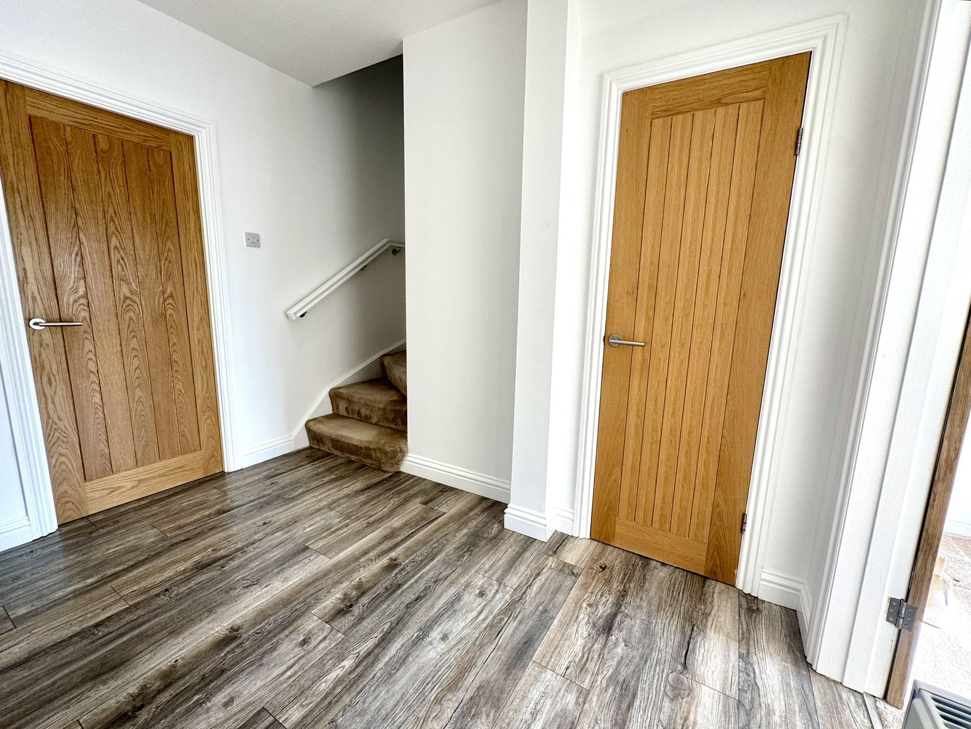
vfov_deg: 85.7
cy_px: 364
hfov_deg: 102.1
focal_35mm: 14
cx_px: 486
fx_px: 393
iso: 80
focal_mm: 2.22
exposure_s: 1/99
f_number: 2.2
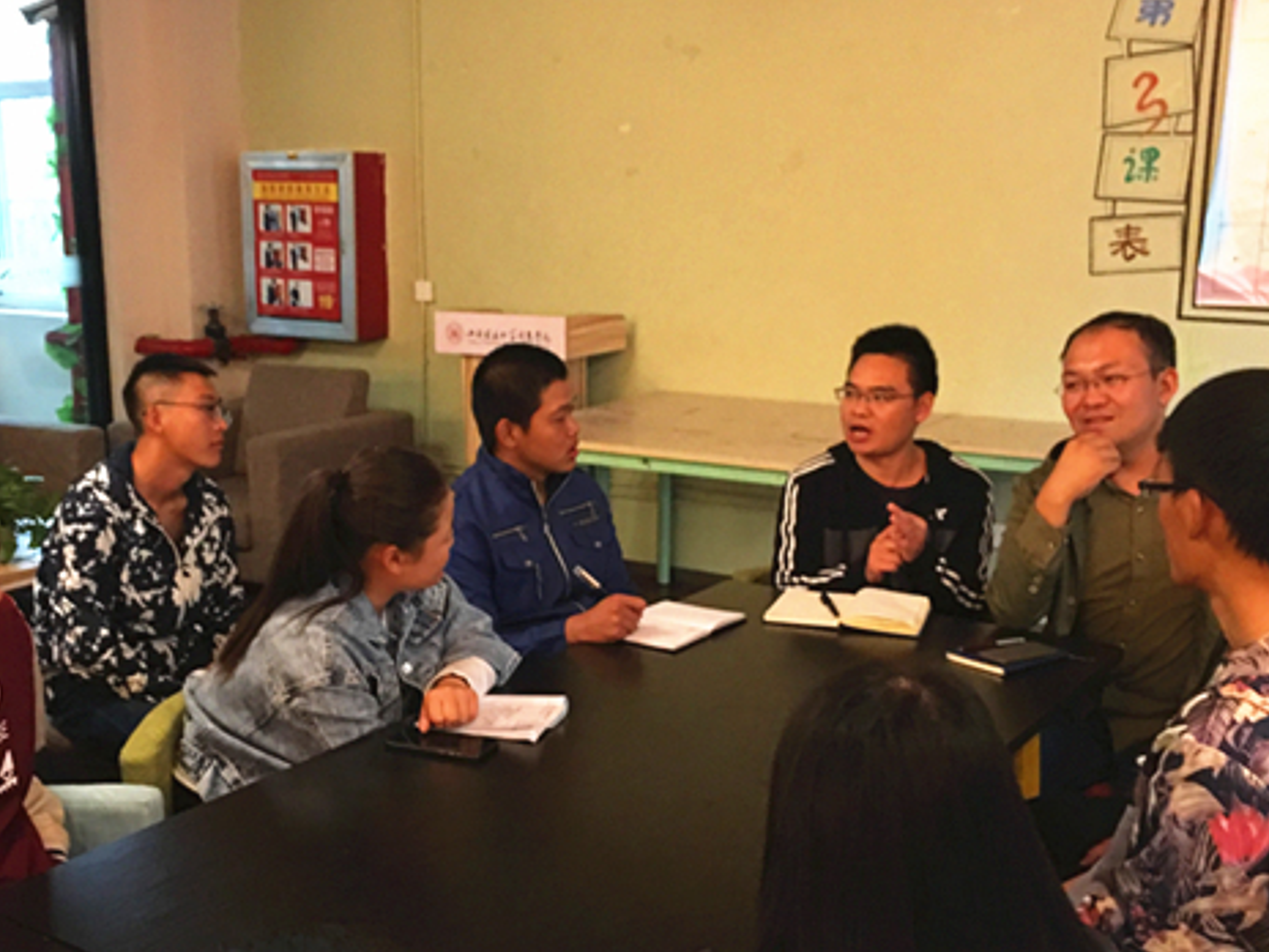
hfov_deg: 46.6
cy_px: 539
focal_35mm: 40
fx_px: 1466
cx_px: 528
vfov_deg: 35.9
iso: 320
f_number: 2.2
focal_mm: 4.15
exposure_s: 1/17
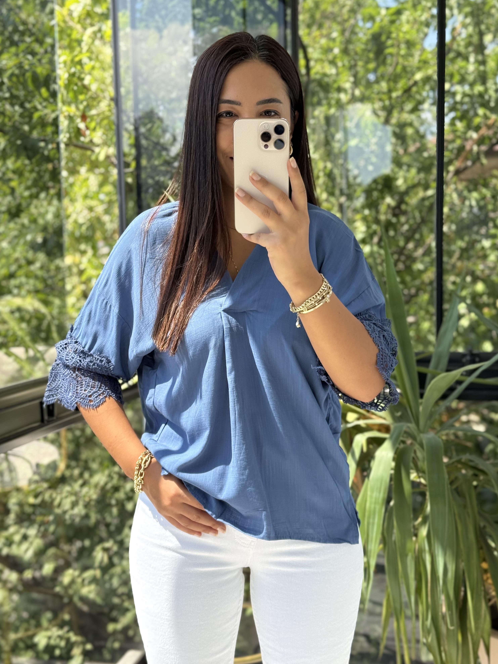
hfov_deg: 29.7
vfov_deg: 38.9
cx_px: 254
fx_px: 940
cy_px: 336
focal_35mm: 49
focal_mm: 6.76
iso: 80
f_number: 1.78
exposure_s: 1/601
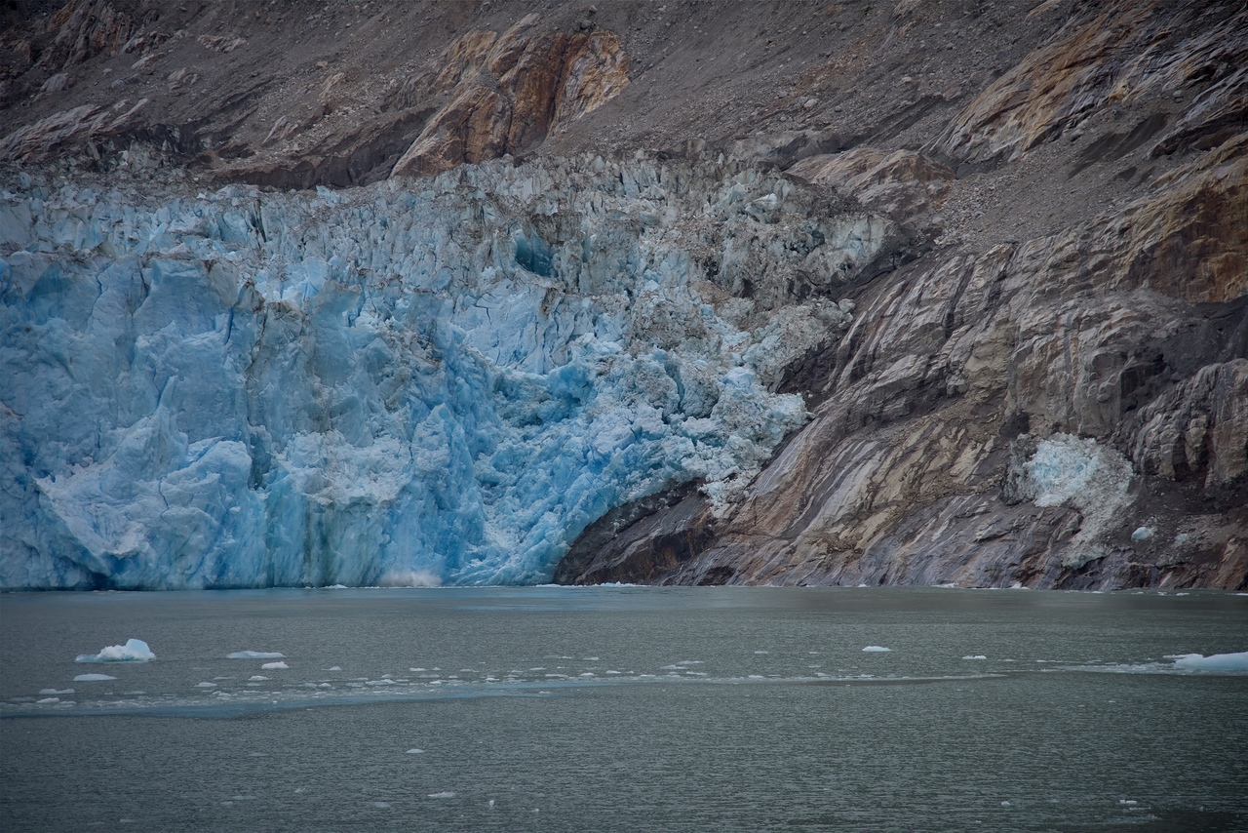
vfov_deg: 11.4
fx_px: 4161
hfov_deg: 17.1
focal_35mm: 120
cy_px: 416
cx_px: 624
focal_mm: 120
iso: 100
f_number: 4.5
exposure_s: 1/250
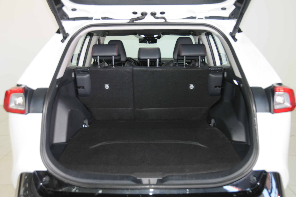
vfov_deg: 34.1
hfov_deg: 49.6
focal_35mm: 39
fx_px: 320
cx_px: 148
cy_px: 98
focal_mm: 26
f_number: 4.8
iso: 200
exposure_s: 1/10
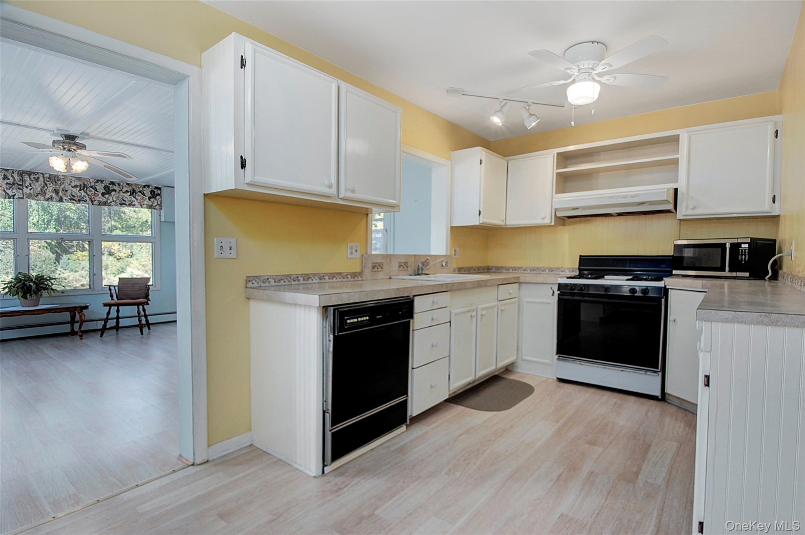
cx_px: 402
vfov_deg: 77.2
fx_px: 335
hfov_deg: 100.4
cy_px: 268
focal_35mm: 15
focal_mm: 10
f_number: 14
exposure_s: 1/20
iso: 200
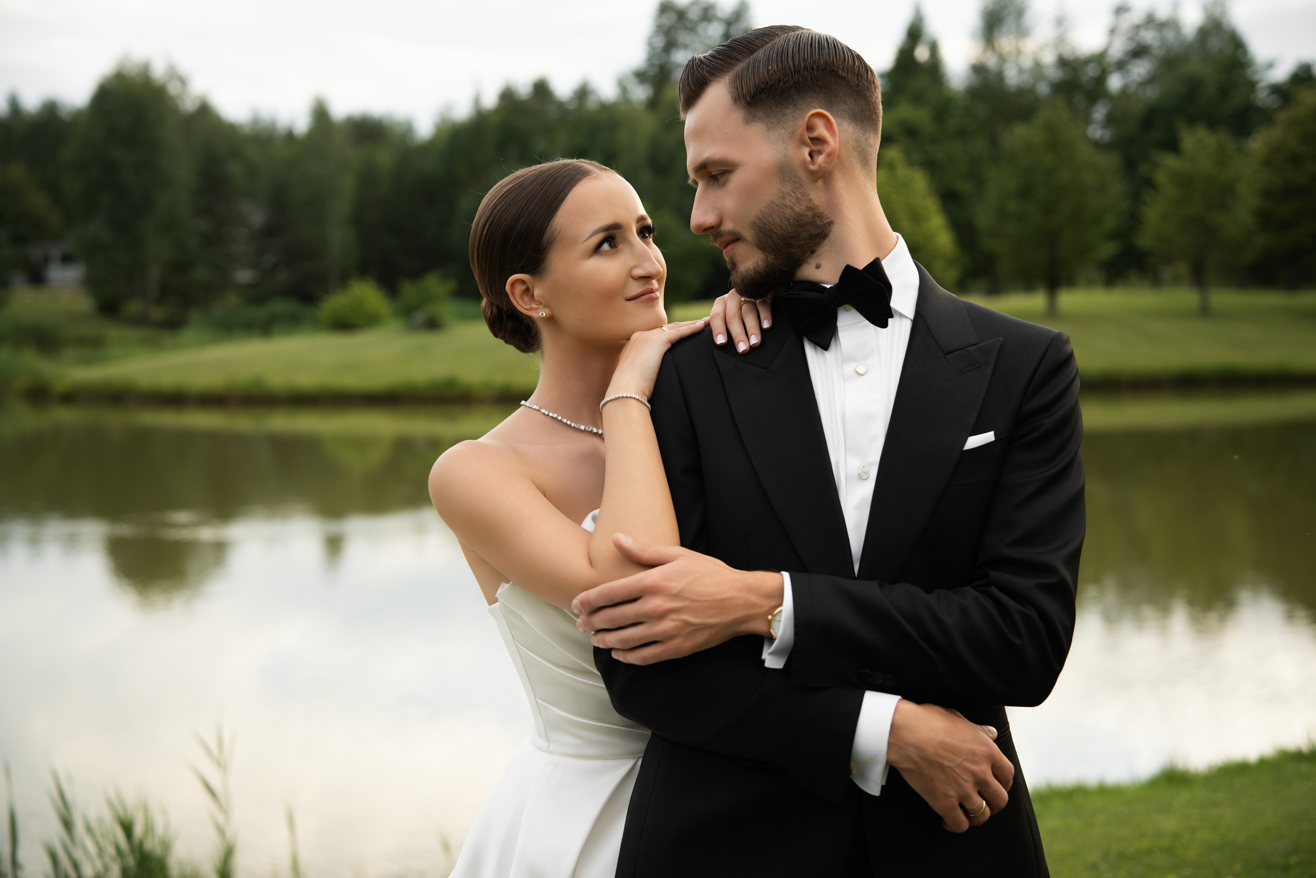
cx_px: 658
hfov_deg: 40.3
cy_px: 439
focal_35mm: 49
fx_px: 1791
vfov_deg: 27.5
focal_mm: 49
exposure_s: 1/320
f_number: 3.2
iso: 160
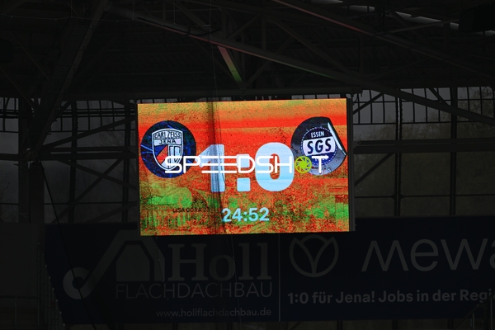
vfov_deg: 4.6
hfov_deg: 6.9
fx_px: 4125
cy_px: 165
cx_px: 248
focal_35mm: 300
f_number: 2.8
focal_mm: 300
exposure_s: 1/2000
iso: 280
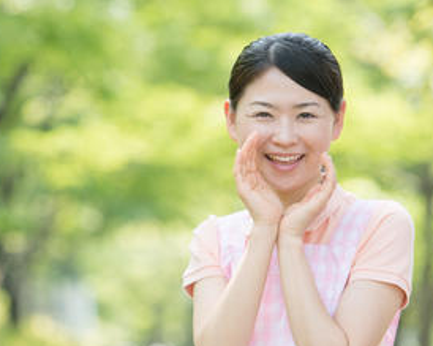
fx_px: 4074
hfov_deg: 6.1
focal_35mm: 318
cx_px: 52
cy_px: 186
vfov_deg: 4.9
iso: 100
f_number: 3.5
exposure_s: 1/160
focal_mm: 145
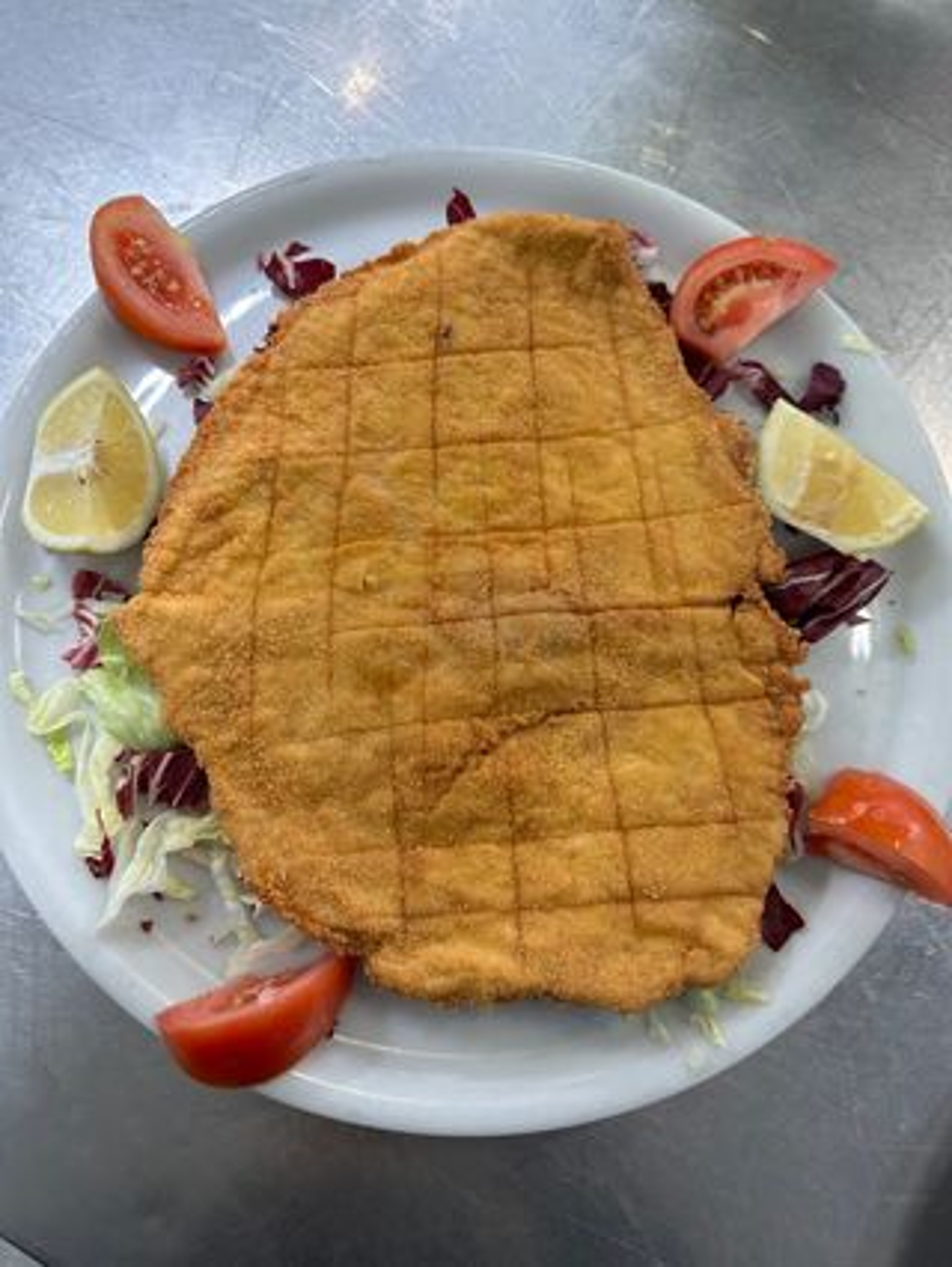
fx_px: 879
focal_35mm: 24
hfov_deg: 56.9
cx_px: 476
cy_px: 634
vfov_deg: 71.6
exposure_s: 1/50
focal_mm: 6.86
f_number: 1.78
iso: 200
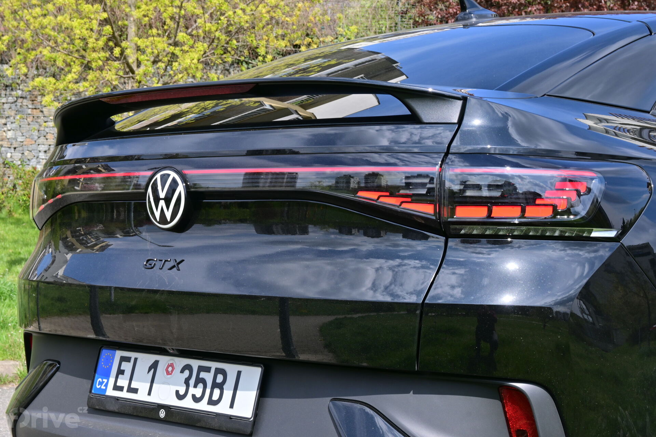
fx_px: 1230
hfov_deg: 29.9
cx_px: 328
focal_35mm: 68
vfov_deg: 20.2
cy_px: 218
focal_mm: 45
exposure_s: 1/100
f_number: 13
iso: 100
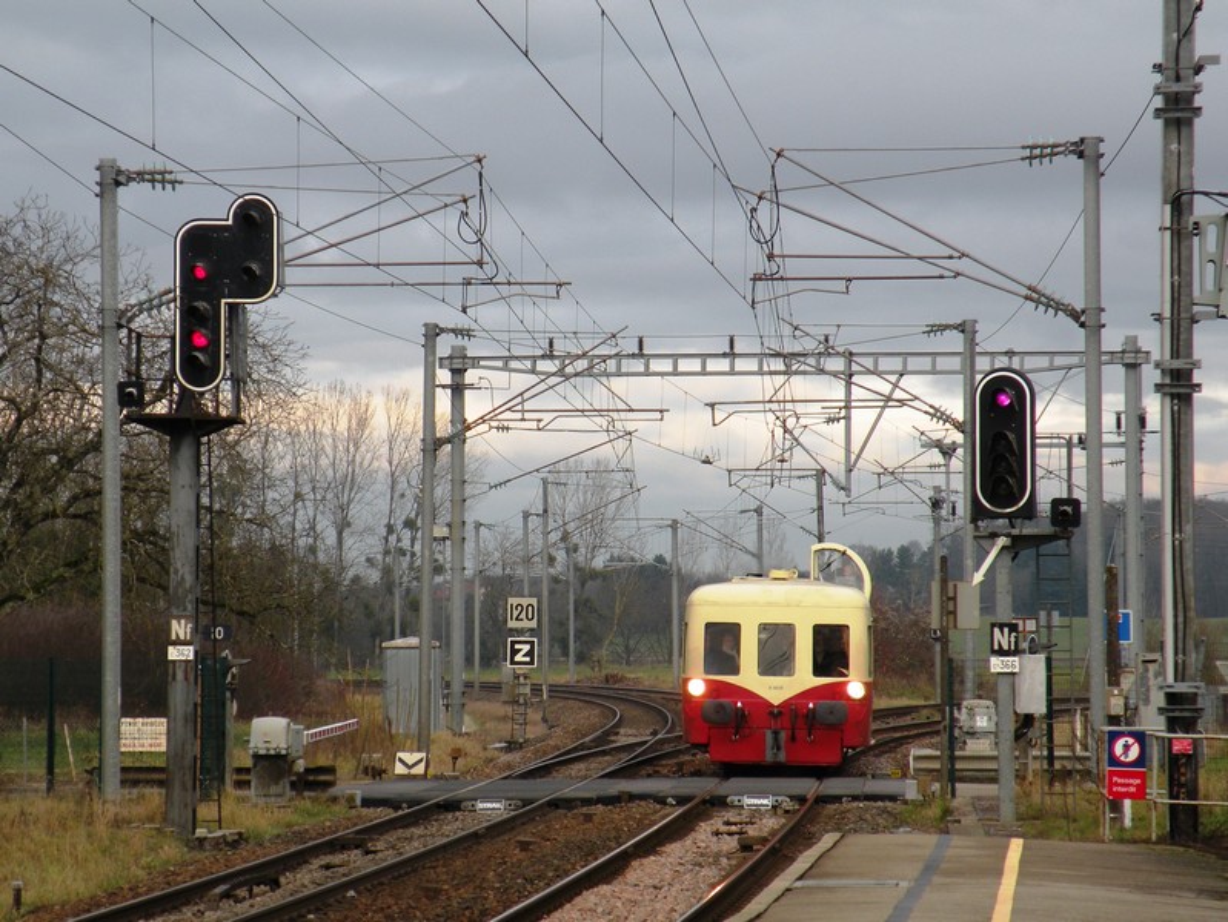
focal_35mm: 141
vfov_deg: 10.5
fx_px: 5004
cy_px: 461
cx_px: 614
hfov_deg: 14.0
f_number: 4.5
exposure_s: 1/119
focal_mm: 25
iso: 64
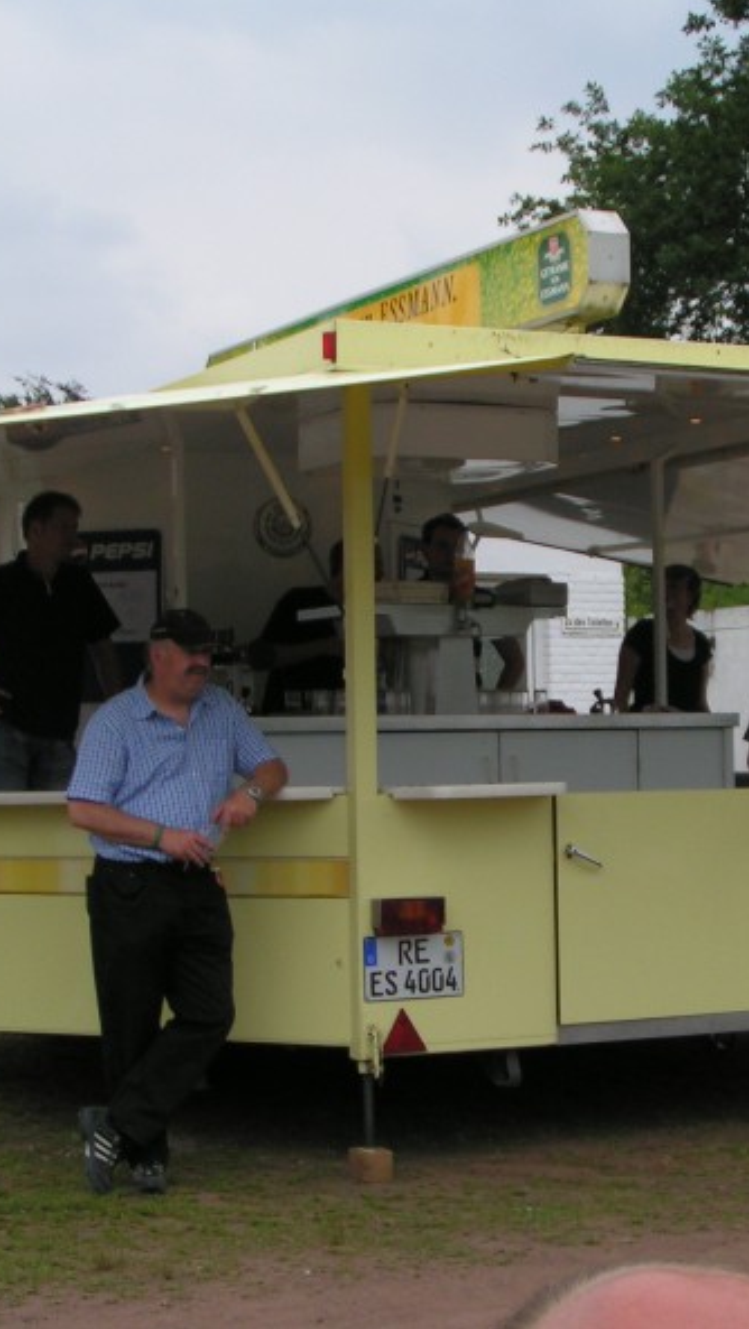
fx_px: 2540
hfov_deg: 16.8
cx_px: 471
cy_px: 666
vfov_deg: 29.3
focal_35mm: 72
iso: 50
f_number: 2.8
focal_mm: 7.6
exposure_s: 1/1000
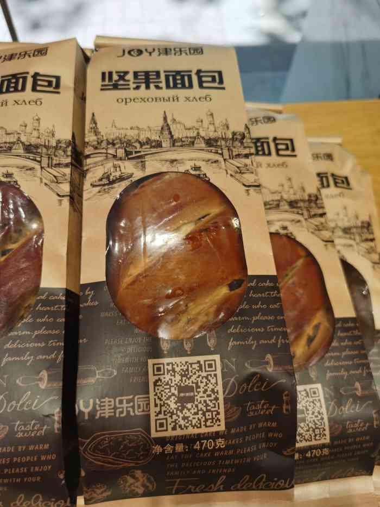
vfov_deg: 65.3
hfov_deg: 51.4
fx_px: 395
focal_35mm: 27
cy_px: 254
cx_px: 190
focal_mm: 5.56
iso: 50
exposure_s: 1/833
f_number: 1.6
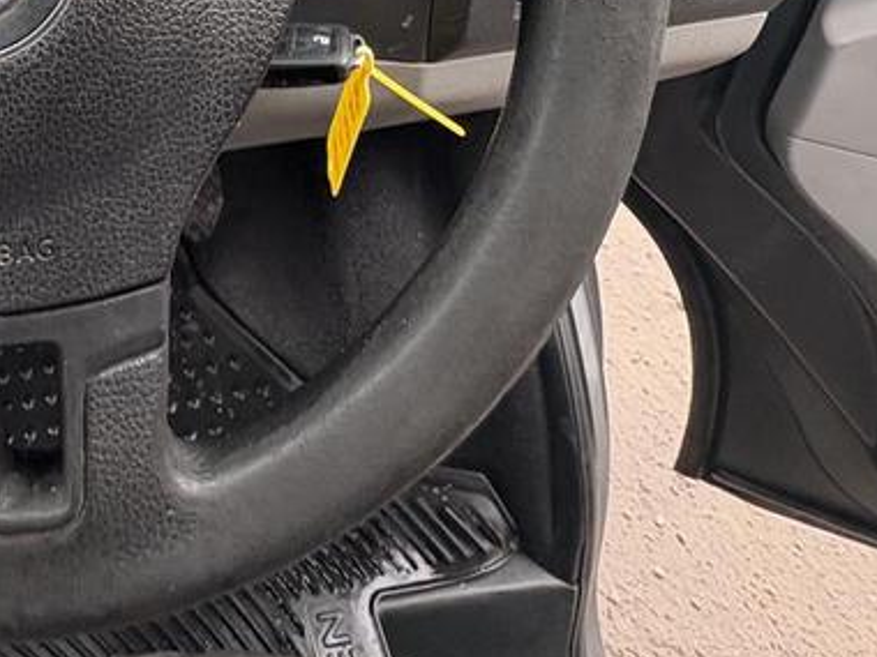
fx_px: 836
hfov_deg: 49.3
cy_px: -32
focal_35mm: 33
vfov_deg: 37.3
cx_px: 85
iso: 200
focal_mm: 2.22
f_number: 2.2
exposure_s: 1/99
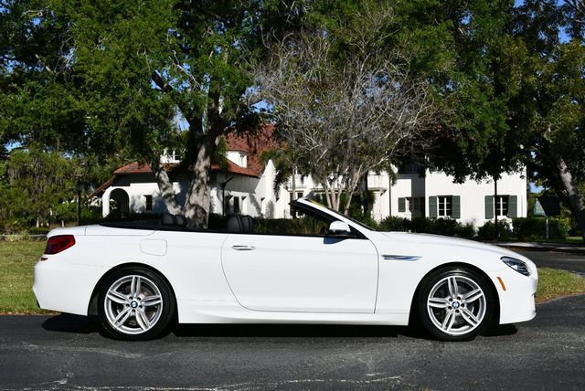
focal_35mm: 48
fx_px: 781
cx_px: 292
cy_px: 196
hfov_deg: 41.1
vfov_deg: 28.1
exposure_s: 1/320
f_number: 9
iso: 100
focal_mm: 24
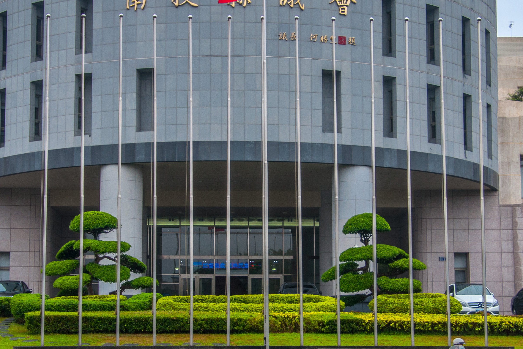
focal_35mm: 80
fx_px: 1160
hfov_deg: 25.4
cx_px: 260
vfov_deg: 17.1
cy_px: 187
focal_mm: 31
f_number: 8
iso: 160
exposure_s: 1/80
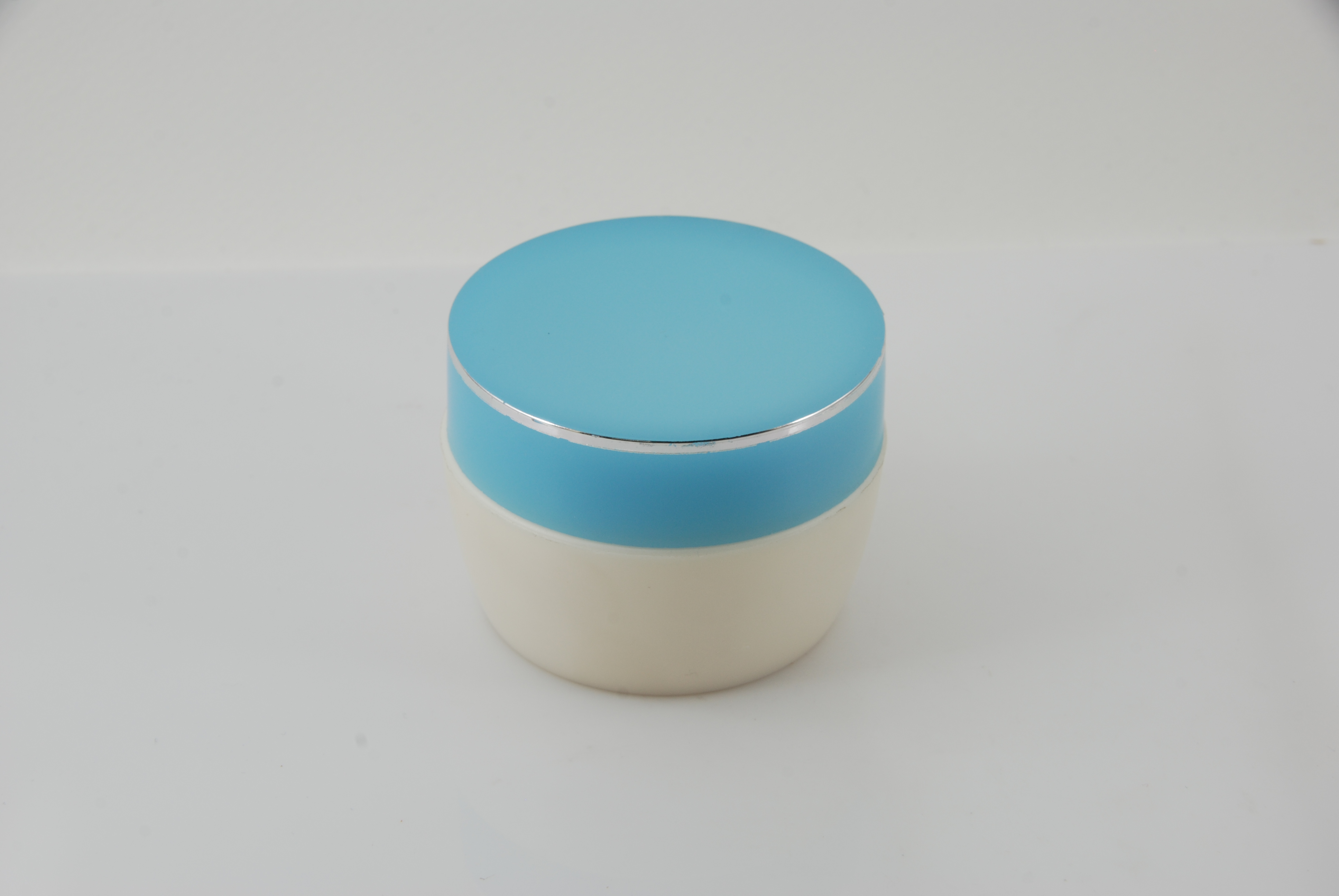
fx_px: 4189
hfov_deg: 18.2
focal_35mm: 112
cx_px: 670
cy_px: 448
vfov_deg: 12.2
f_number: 16
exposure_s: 1/6
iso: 100
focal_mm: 75
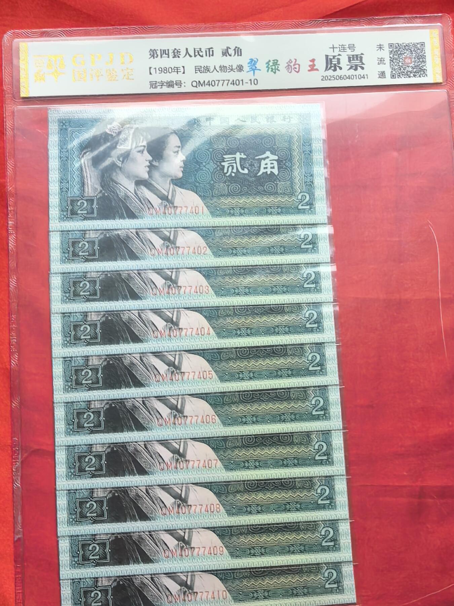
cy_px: 303
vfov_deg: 39.7
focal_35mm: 48
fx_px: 839
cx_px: 227
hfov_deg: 30.3
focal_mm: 1.95
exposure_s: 1/119
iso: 50
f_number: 2.2
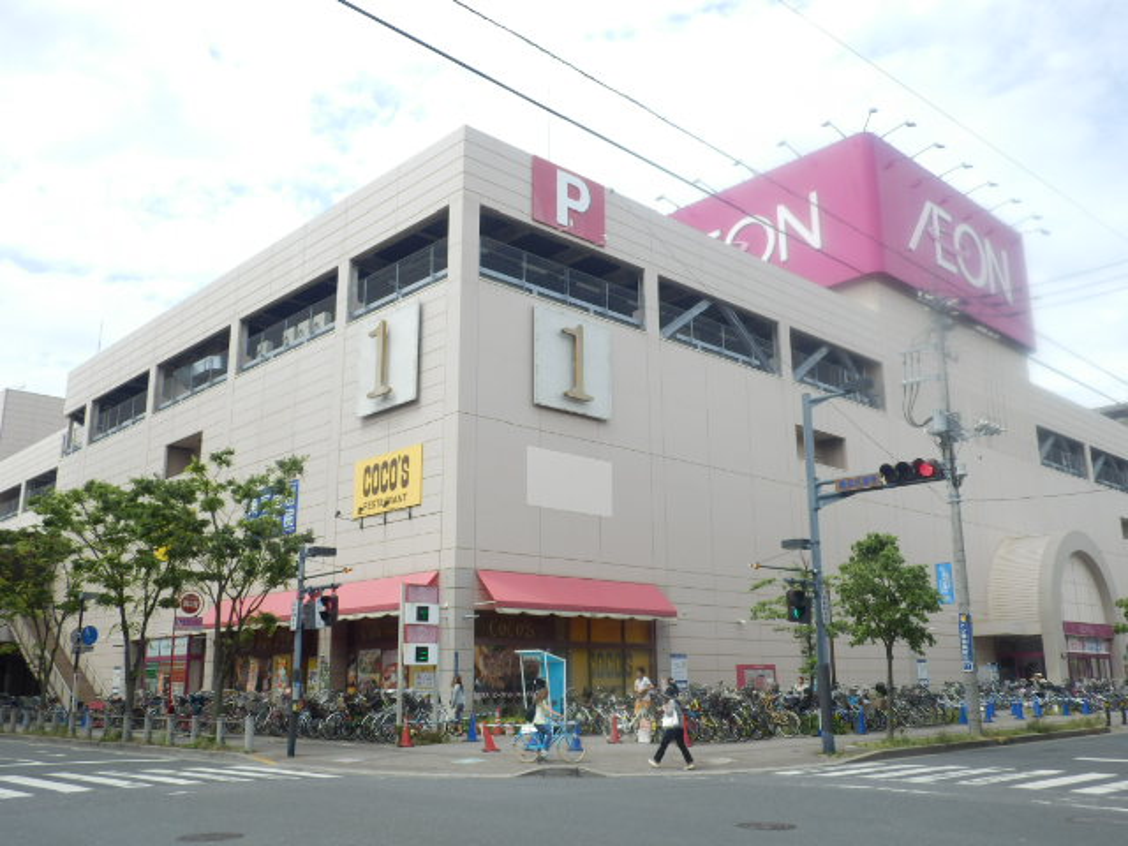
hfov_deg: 50.1
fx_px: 1206
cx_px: 564
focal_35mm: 37
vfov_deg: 38.7
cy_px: 423
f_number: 3.9
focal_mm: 6.6
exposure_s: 1/640
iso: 80
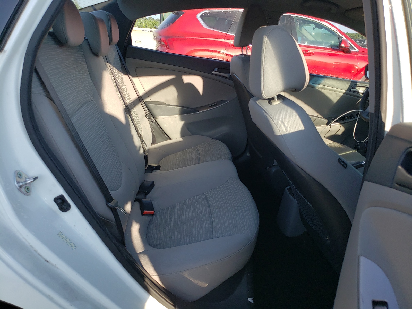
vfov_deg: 53.1
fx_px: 309
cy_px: 154
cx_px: 206
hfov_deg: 67.3
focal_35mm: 26
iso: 50
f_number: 1.5
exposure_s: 1/909
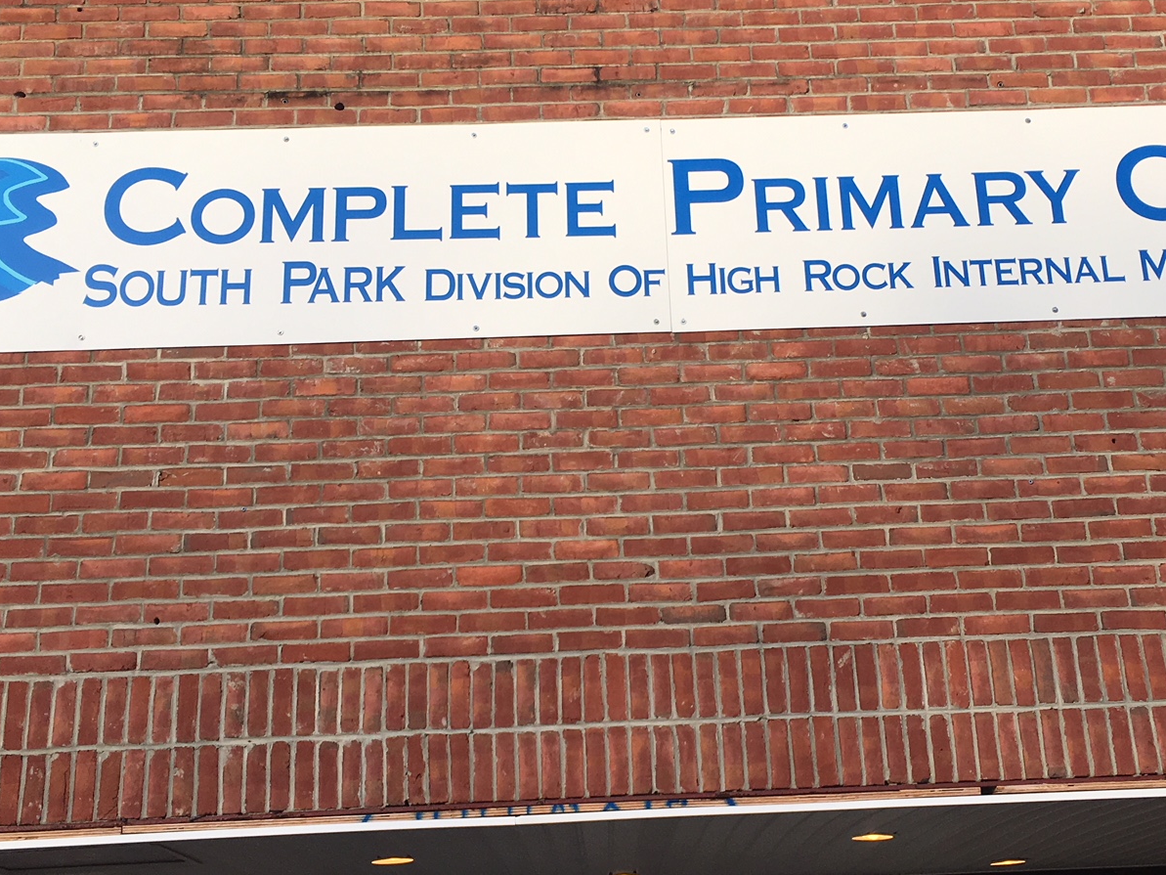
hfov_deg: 38.8
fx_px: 1651
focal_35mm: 49
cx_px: 654
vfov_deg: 29.7
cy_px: 410
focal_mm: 4.15
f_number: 2.2
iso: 25
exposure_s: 1/827
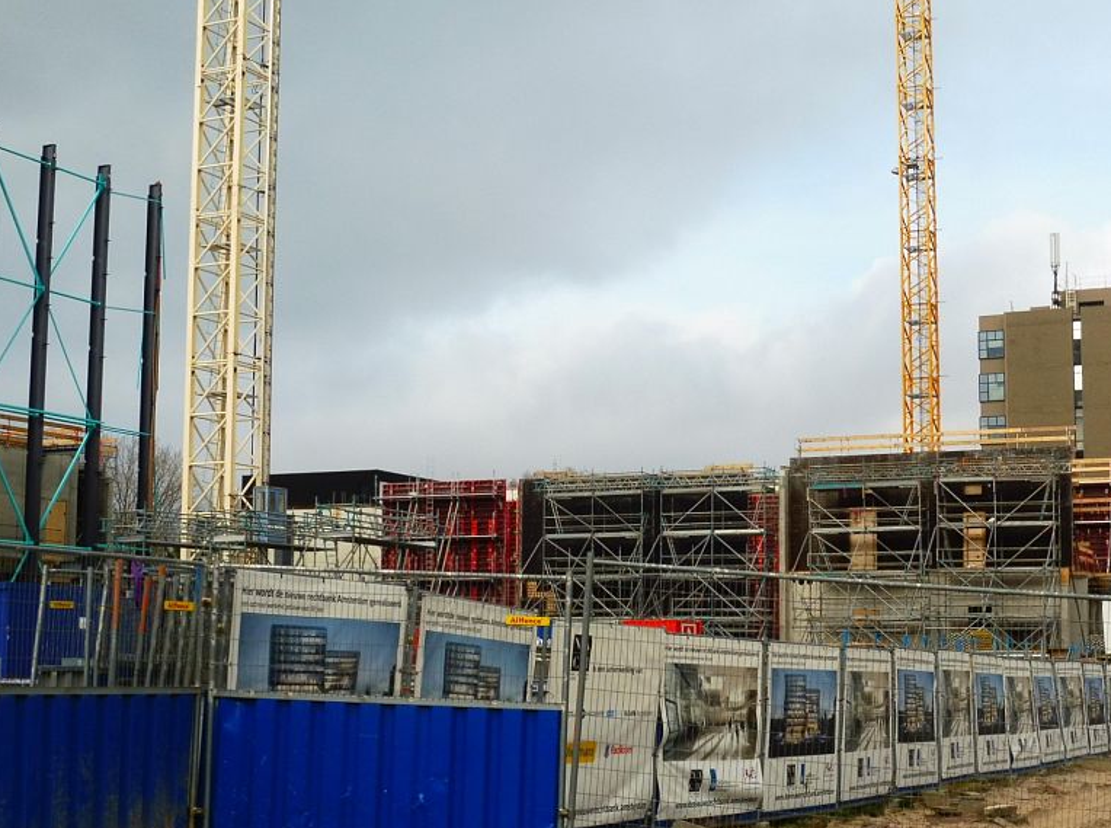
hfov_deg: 32.7
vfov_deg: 24.7
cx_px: 619
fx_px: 1889
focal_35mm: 59
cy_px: 439
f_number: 5
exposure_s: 1/400
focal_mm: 7.9
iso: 100
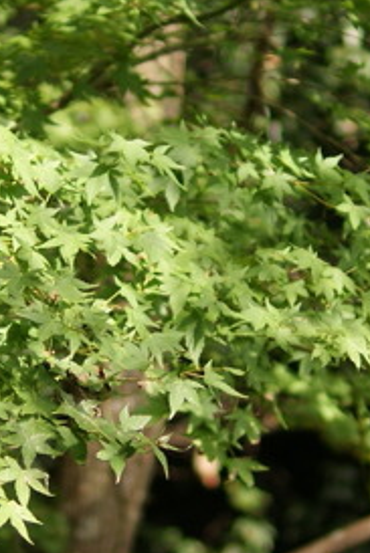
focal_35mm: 196
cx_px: 164
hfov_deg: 7.0
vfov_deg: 10.5
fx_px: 3016
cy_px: 283
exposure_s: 1/800
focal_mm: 35
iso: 100
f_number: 1.8
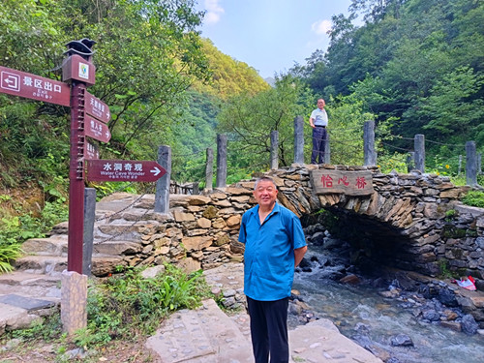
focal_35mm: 24
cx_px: 242
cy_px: 182
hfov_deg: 71.6
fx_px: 336
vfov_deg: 56.8
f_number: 1.75
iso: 433
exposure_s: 1/120
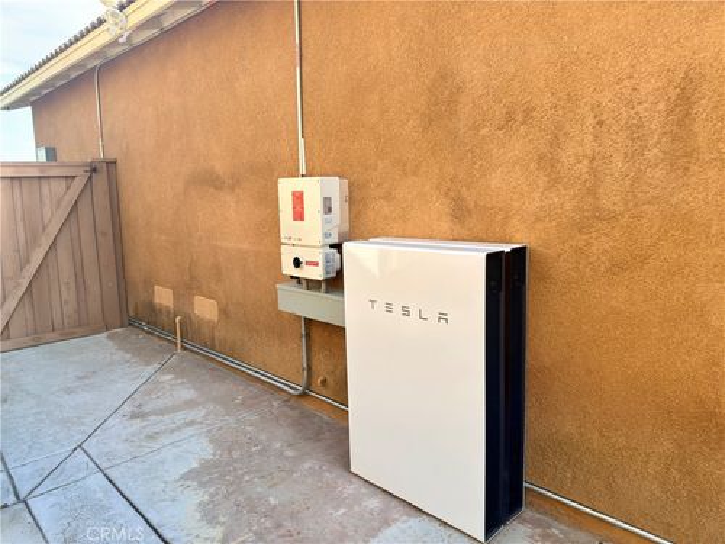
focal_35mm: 24
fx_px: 503
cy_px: 272
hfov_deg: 71.6
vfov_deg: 56.8
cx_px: 362
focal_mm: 6.76
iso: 64
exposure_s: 1/521
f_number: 1.78
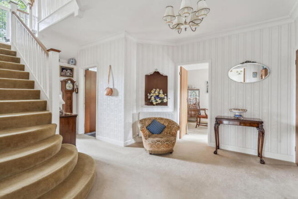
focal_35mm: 16
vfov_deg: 73.8
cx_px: 149
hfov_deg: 96.7
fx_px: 132
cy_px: 100
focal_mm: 16
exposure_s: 1.6
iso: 100
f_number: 8
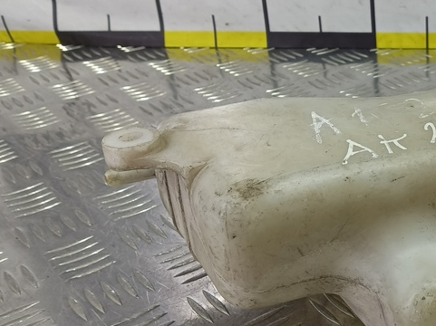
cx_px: 432
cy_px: 214
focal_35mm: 49
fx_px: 617
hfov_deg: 35.4
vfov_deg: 29.5
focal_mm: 4.11
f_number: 1.6
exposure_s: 1/50
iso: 99
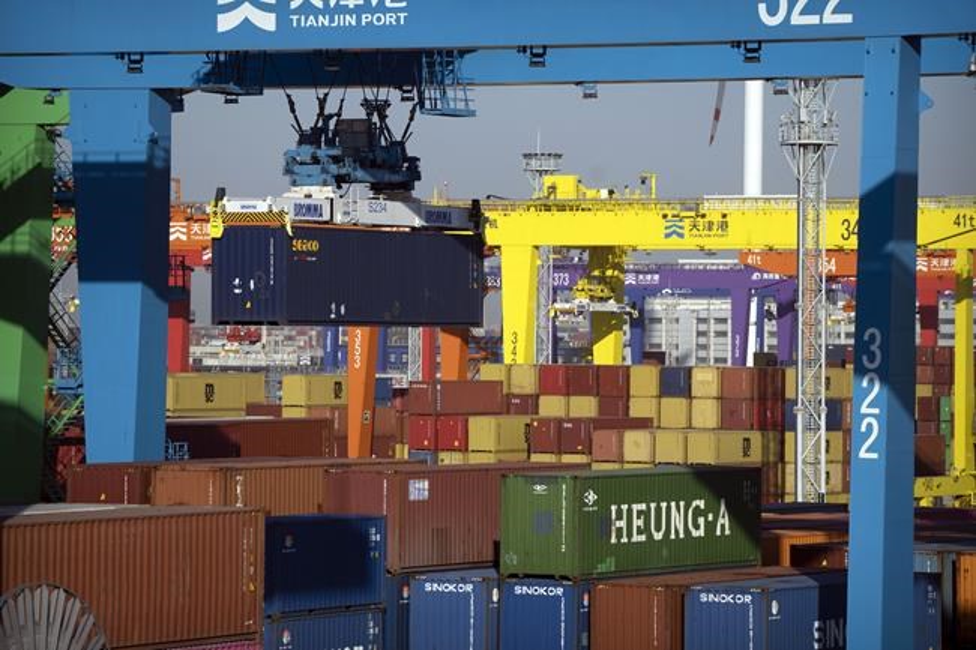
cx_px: 488
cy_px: 325
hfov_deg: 11.4
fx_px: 4906
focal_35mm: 181
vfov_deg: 7.6
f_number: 5.6
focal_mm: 181
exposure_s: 1/1000
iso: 100
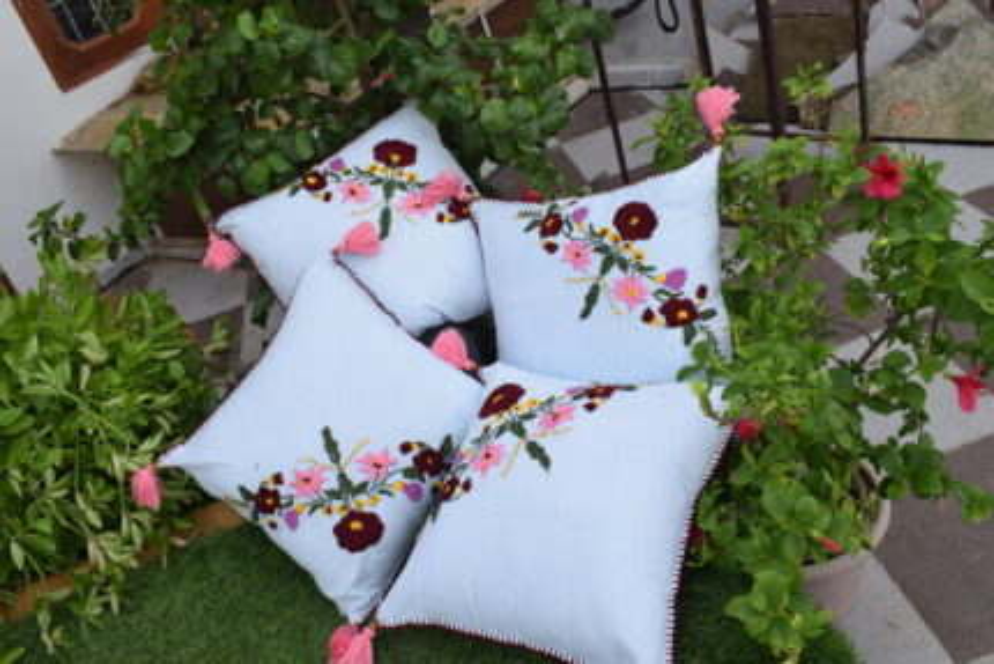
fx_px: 911
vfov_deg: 40.0
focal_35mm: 33
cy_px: 332
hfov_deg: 57.2
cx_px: 497
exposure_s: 1/250
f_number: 8
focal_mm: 22
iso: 400
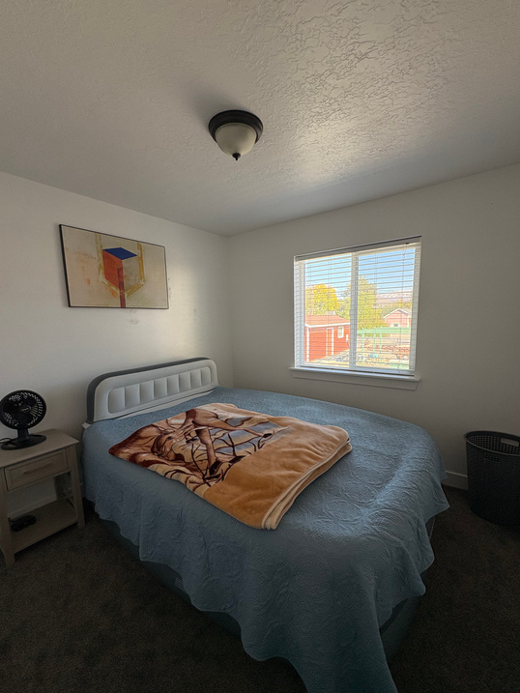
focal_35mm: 15
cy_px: 366
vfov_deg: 98.1
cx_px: 256
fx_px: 300
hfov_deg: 81.8
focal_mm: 2.22
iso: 125
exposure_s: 1/115
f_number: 2.2
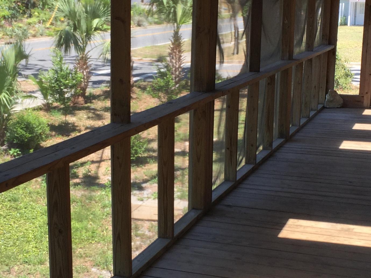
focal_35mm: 63
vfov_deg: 23.3
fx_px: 675
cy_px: 147
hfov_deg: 30.7
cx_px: 167
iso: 32
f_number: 2.2
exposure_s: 1/425
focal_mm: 4.15
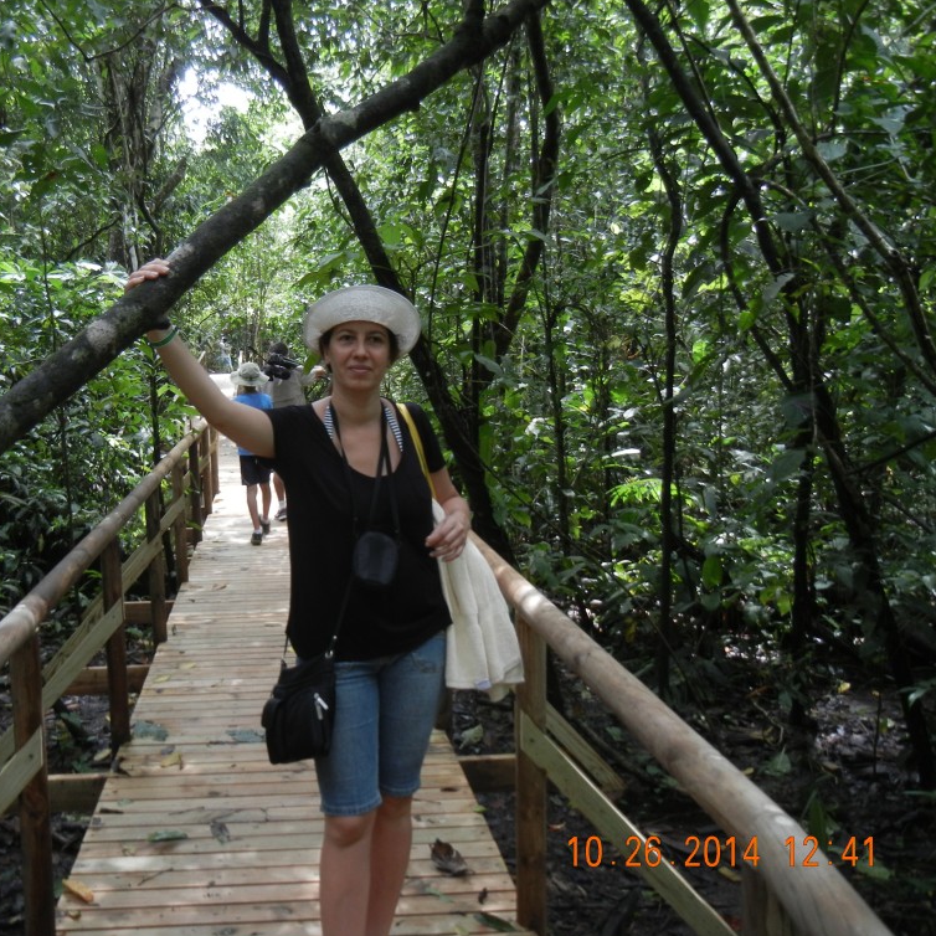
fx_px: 1101
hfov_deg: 45.4
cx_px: 320
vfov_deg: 46.0
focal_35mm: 36
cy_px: 474
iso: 170
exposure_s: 1/50
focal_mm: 5.4
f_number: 3.5
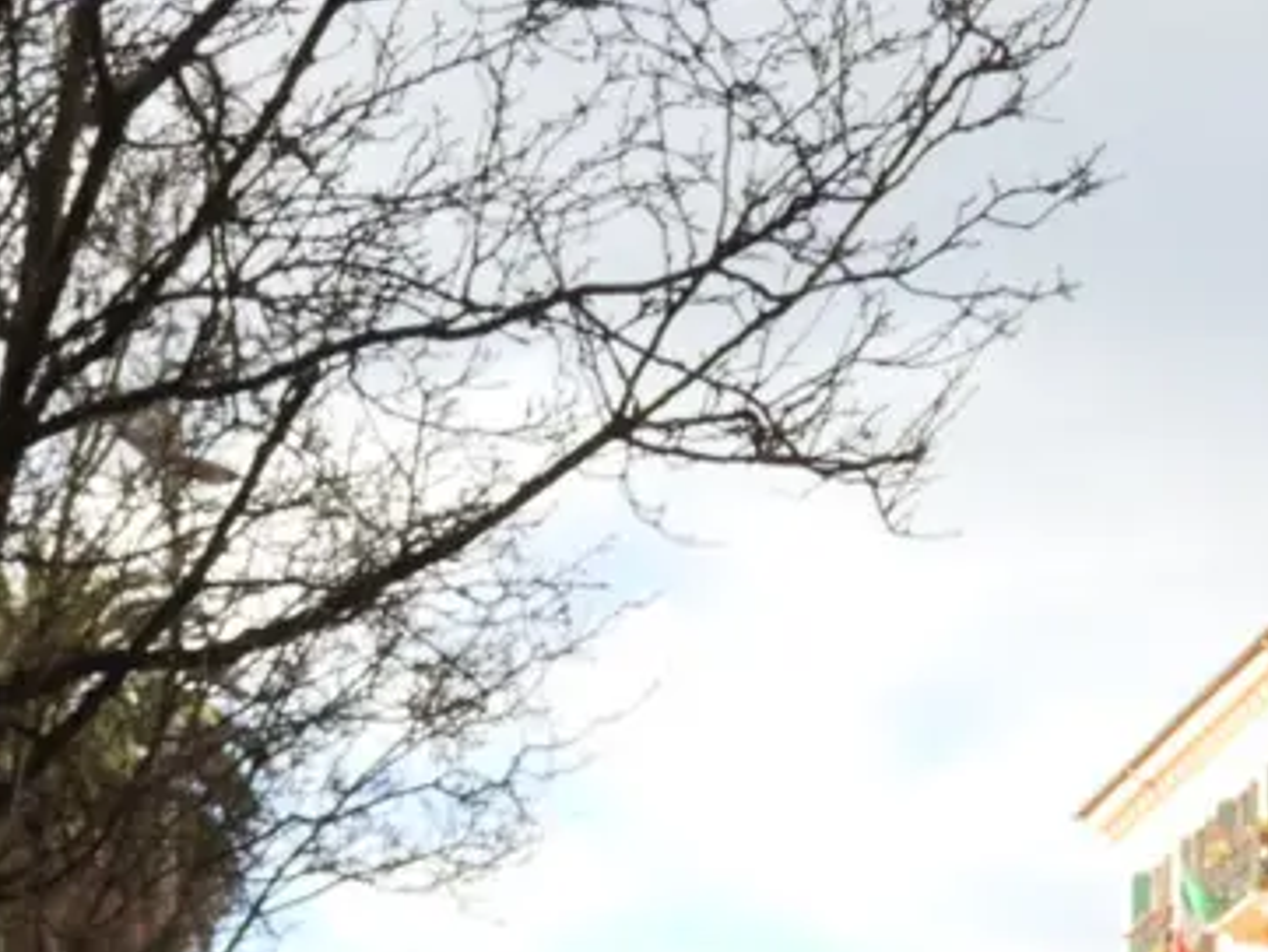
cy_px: 1577
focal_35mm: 133
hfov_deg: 14.6
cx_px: 53
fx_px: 4873
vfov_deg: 10.6
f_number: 3.8
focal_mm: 7.2
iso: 100
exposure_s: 1/250
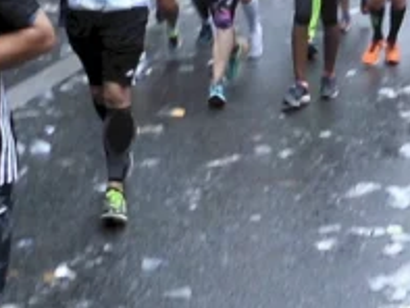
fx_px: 1600
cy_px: -123
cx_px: 418
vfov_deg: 10.7
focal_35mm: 135
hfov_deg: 14.4
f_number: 3.2
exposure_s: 1/60
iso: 100
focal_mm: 4.6
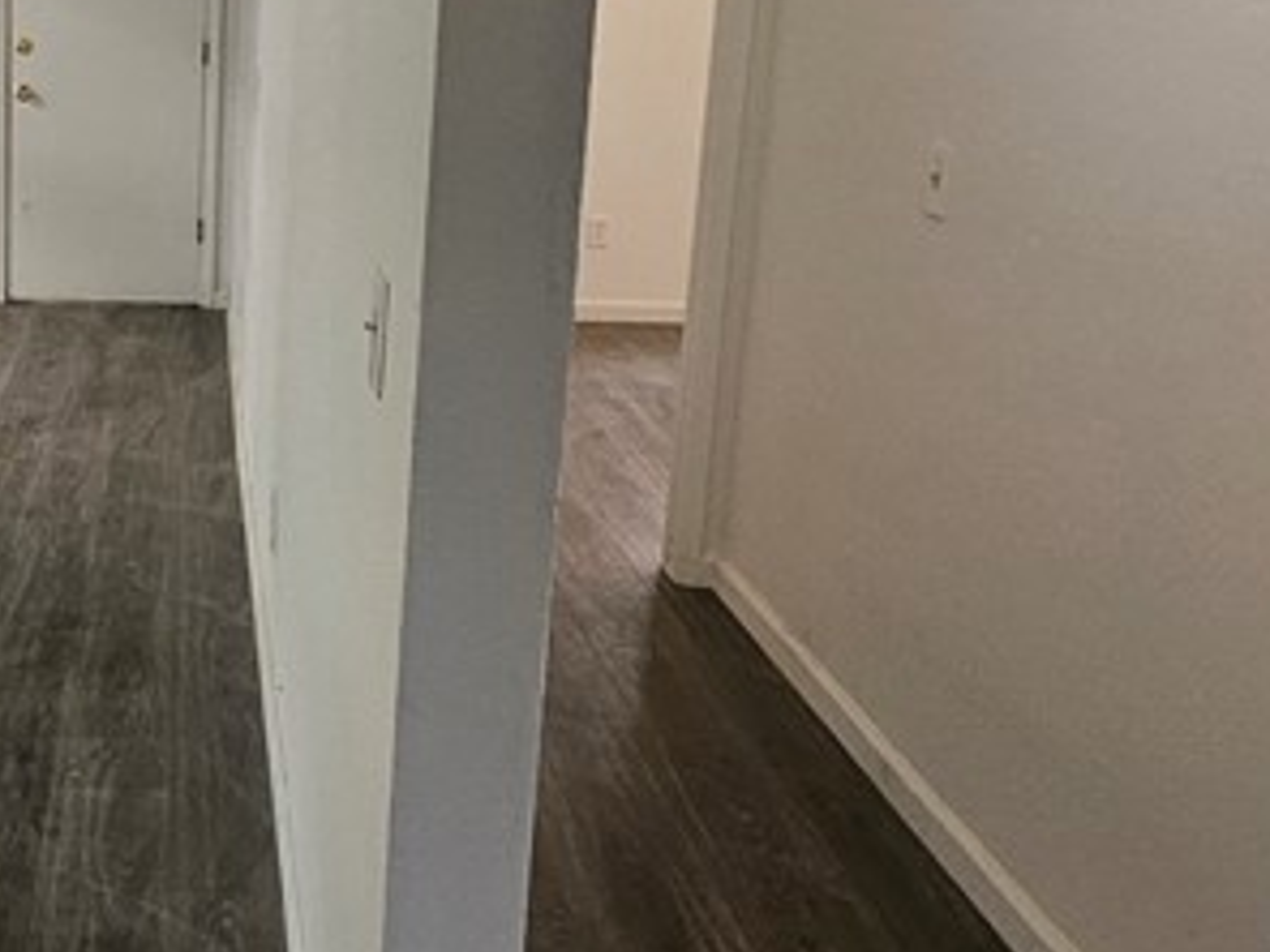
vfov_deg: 32.0
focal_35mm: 45
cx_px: -253
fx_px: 1651
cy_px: 352
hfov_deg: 34.0
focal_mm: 1.74
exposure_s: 1/60
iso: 125
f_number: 2.2
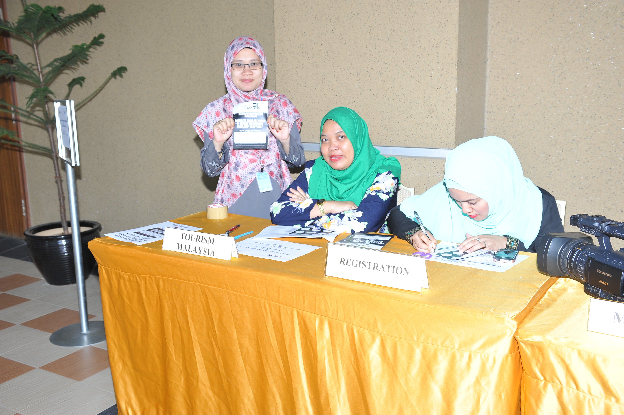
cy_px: 208
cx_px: 312
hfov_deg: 50.7
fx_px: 658
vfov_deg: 35.0
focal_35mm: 38
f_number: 5.6
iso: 800
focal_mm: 38
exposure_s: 1/80
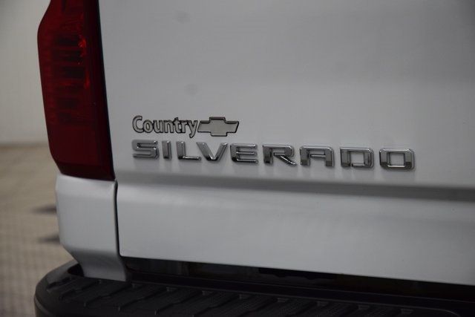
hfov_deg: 19.5
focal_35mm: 105
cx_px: 238
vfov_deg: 13.0
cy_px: 158
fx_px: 1386
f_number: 5.6
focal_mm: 70
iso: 1600
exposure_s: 1/125
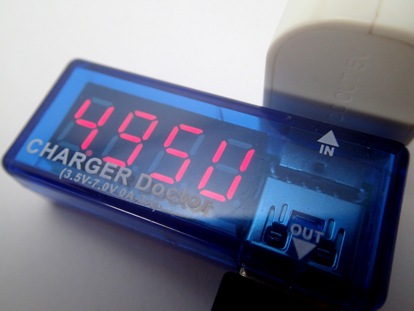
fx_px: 359
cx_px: 207
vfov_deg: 46.8
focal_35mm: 30
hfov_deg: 60.0
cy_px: 156
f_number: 2.3
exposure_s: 1/125
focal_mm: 5.5
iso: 160
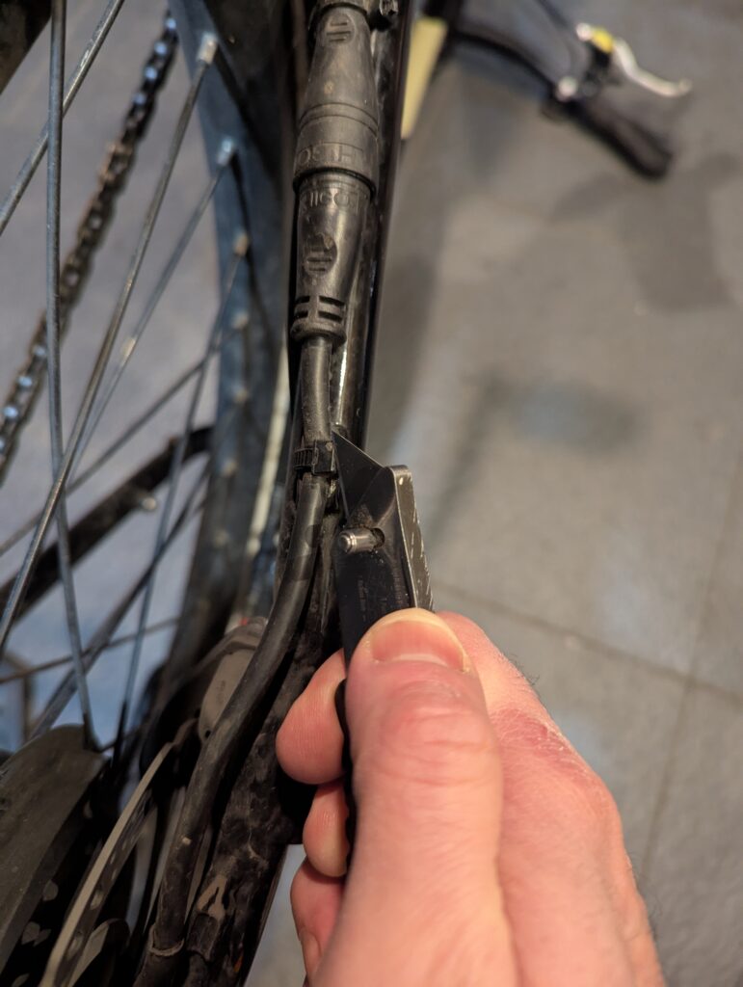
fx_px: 685
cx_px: 372
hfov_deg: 56.9
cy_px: 494
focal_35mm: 24
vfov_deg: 71.5
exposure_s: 1/40
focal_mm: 6.81
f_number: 1.85
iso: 989
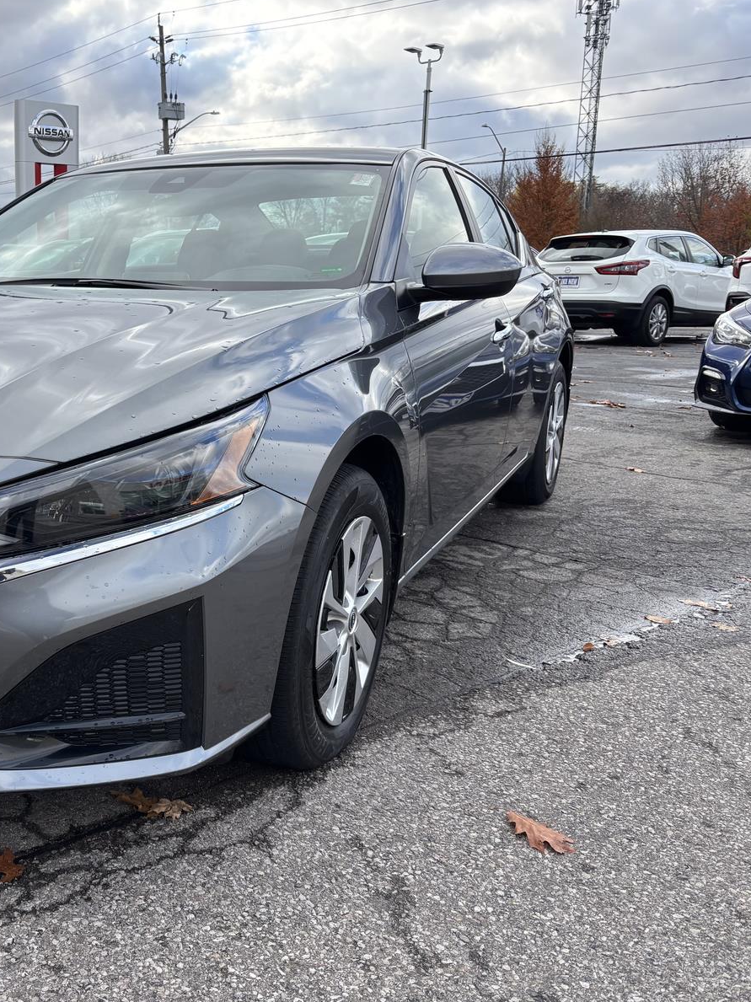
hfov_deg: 38.3
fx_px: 1013
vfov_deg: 52.6
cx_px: 98
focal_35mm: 35
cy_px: 498
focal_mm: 5.96
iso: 50
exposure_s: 1/997
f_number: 1.6
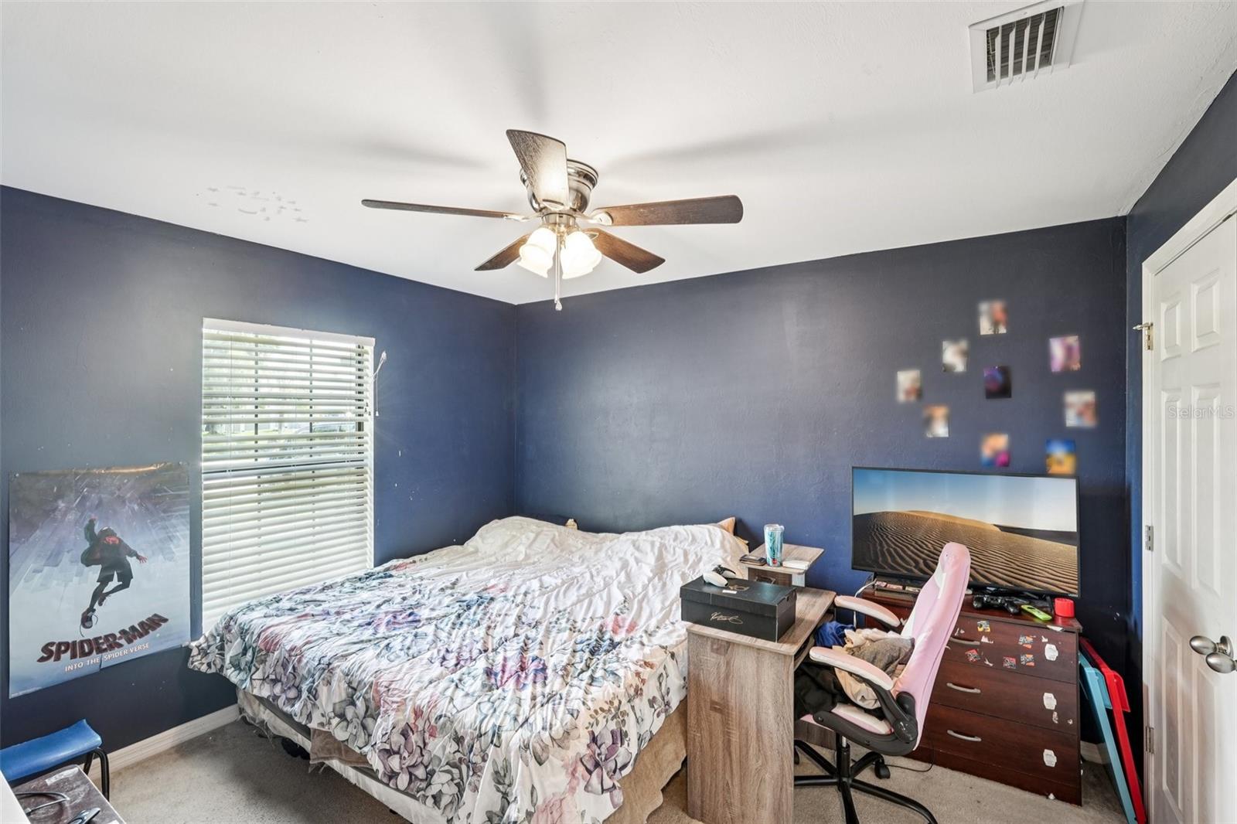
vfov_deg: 73.7
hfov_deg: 96.7
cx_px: 618
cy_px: 412
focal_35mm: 16
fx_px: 550
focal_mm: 16
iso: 400
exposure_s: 1/10
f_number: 8
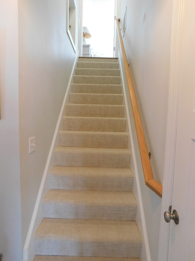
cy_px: 130
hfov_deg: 58.9
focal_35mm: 23
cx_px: 98
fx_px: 173
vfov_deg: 73.9
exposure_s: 1/25
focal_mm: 4
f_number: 3
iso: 400
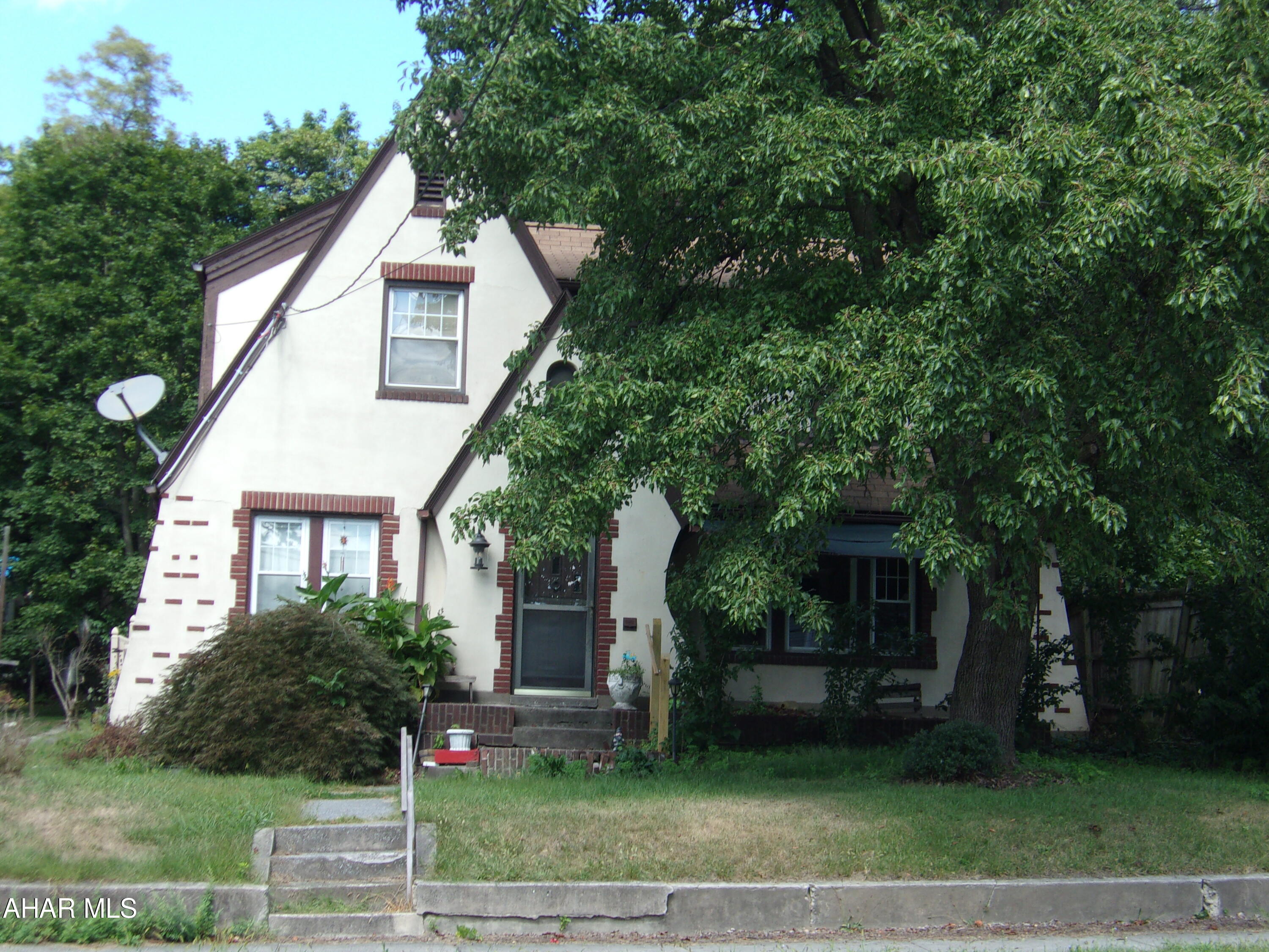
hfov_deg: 36.2
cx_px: 634
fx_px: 1943
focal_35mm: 53
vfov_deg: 27.5
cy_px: 476
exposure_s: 1/180
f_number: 4.2
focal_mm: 9.4
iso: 80
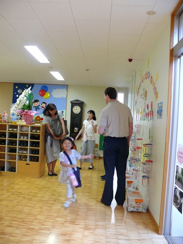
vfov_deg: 51.4
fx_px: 254
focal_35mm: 36
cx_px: 90
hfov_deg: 39.7
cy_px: 122
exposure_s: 1/40
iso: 200
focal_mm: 7.4
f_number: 2.8
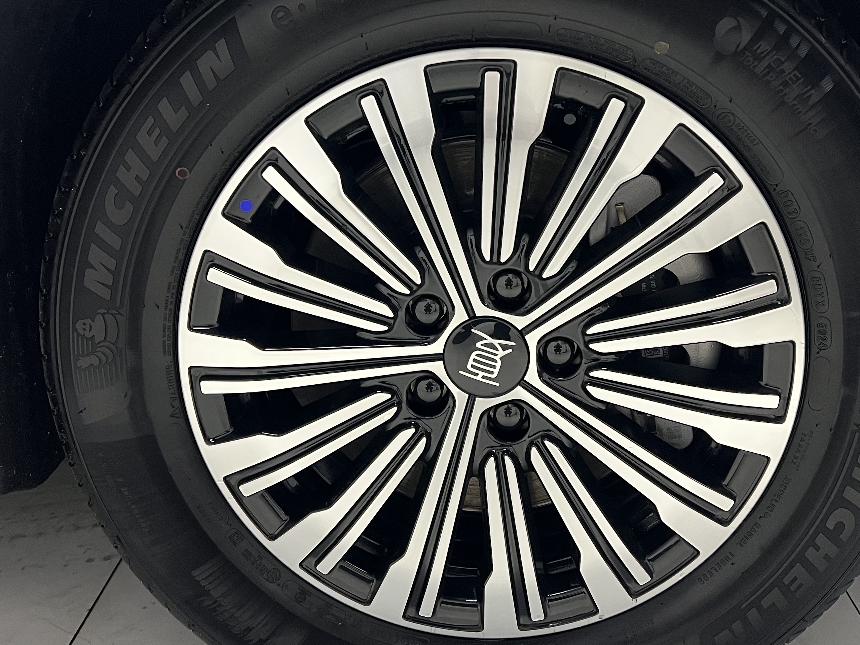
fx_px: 1019
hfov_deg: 45.8
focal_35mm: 41
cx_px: 434
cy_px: 254
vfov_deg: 35.0
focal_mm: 5.7
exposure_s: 1/50
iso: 200
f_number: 1.5
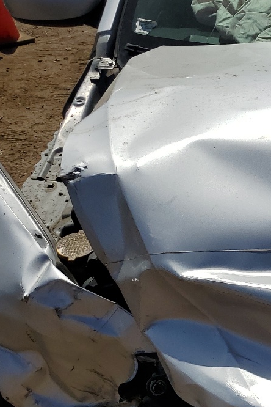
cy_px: 346
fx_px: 734
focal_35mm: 65
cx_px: 419
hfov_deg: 18.3
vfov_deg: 30.0
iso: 51
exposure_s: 1/10000
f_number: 1.5
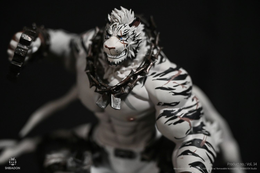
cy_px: 86
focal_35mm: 70
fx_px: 505
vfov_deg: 19.4
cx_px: 130
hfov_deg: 28.9
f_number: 2.8
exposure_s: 1/80
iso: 4500
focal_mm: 70
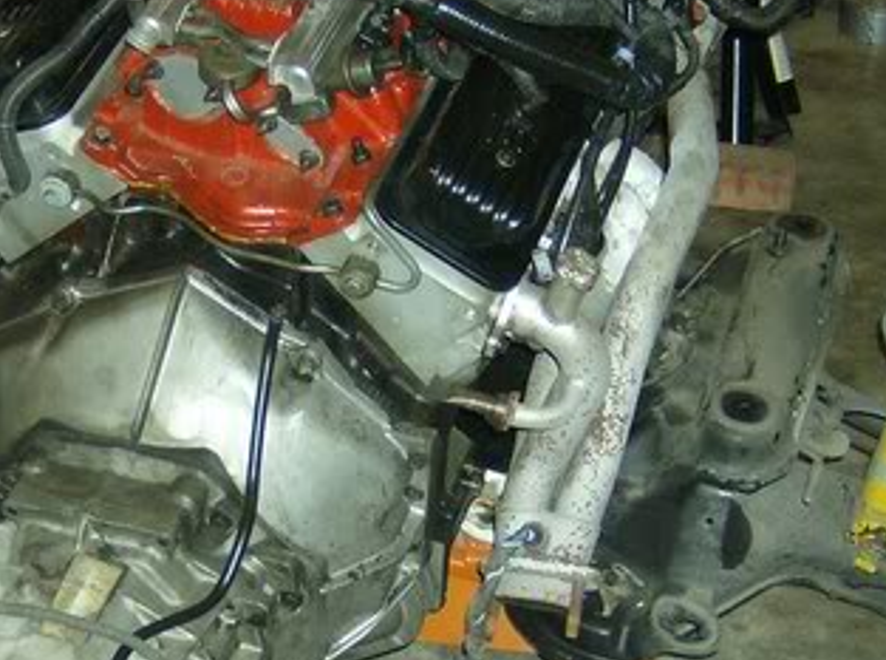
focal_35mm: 92
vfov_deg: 15.9
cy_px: 482
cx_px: 311
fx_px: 2348
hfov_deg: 21.3
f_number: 2.8
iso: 200
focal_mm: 6
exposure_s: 1/60
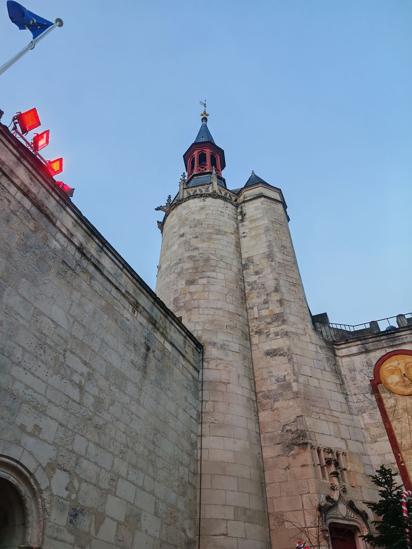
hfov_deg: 56.8
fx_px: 381
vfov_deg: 71.6
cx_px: 206
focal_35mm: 24
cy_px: 274
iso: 100
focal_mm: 6.83
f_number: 2
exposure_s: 1/400
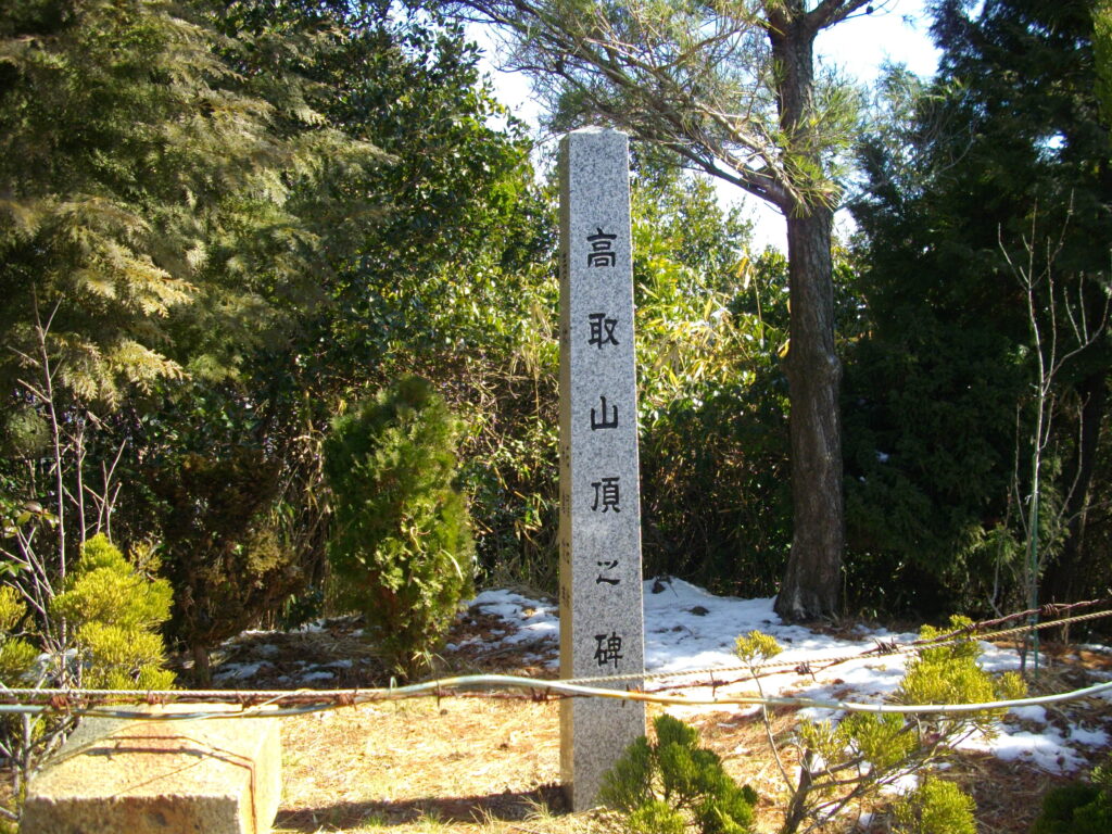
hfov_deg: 50.1
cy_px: 417
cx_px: 556
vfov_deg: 38.7
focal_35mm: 37
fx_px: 1189
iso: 100
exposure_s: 1/320
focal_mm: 6.2
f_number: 2.8
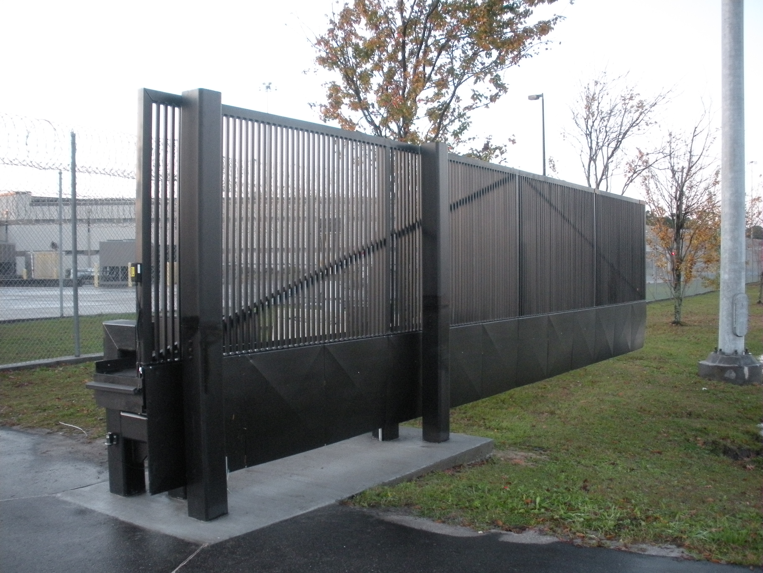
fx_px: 771
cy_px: 286
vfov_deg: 40.7
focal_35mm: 35
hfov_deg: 52.6
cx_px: 382
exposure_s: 1/39.7
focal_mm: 6.3
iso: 400
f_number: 3.5
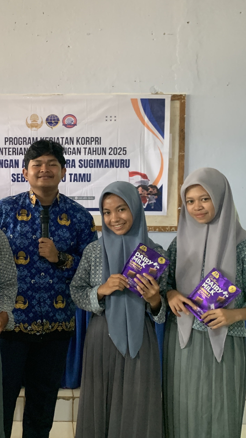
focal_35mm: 45
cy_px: 220
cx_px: 26
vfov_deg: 45.5
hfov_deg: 25.7
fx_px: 522
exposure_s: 1/60
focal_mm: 4.25
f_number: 1.8
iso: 320
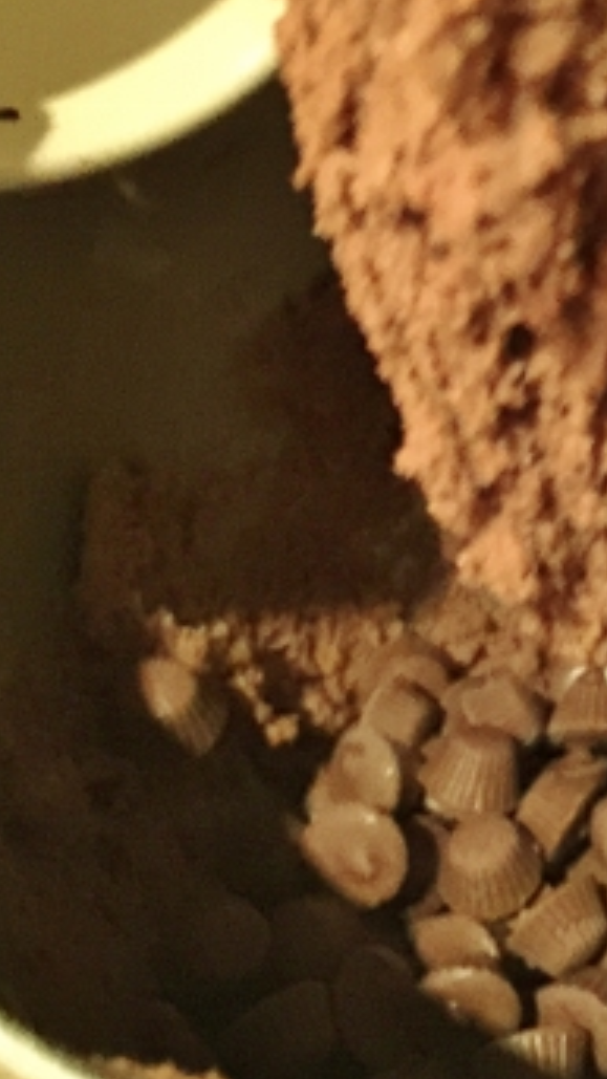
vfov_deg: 35.2
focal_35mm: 59
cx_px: 755
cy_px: 403
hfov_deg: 19.1
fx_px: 1688
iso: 320
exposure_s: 1/4
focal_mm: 4.15
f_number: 2.2
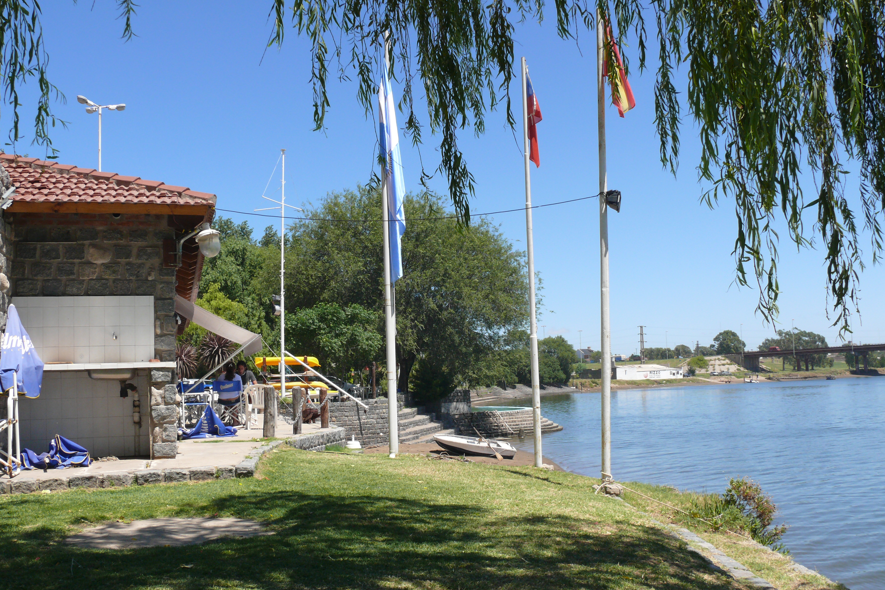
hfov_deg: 51.9
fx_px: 910
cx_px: 438
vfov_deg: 35.9
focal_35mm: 37
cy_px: 327
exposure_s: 1/400
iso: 100
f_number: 5.6
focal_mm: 7.4
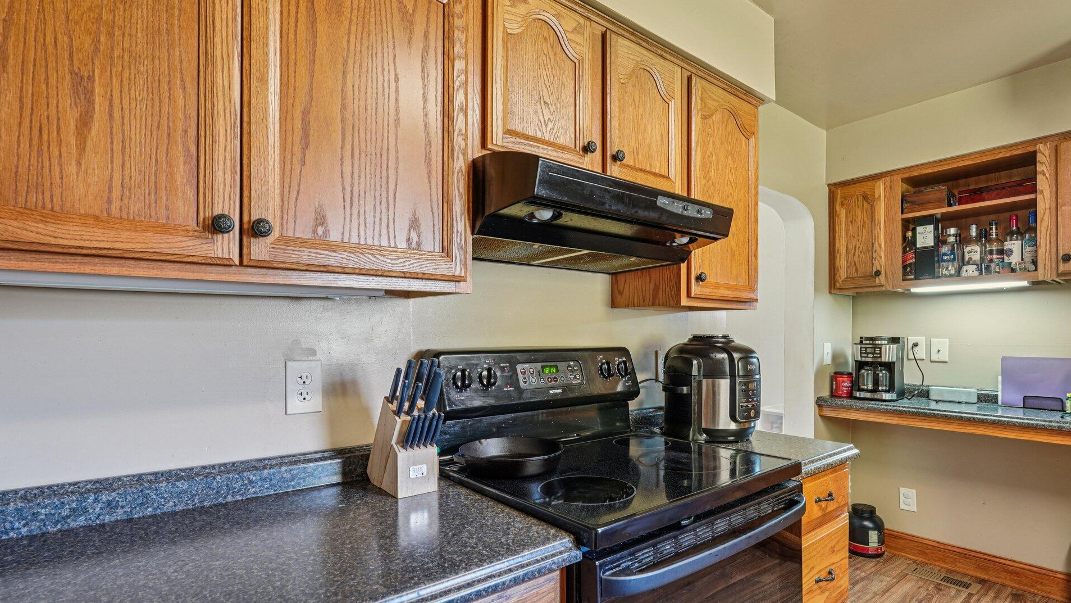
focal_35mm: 19
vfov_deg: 59.4
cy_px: 323
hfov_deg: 90.9
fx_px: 527
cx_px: 547
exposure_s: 1/2
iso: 400
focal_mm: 16.5
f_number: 8
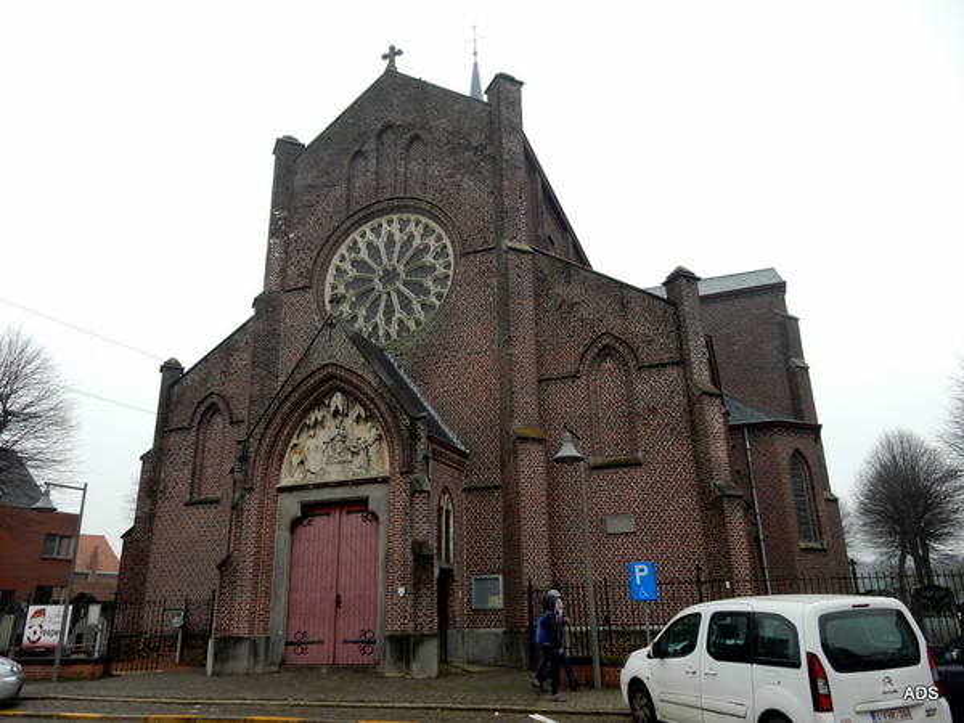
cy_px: 362
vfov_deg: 54.9
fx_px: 696
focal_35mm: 25
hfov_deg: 69.4
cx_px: 482
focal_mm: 4.5
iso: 125
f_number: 3.7
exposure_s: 1/125
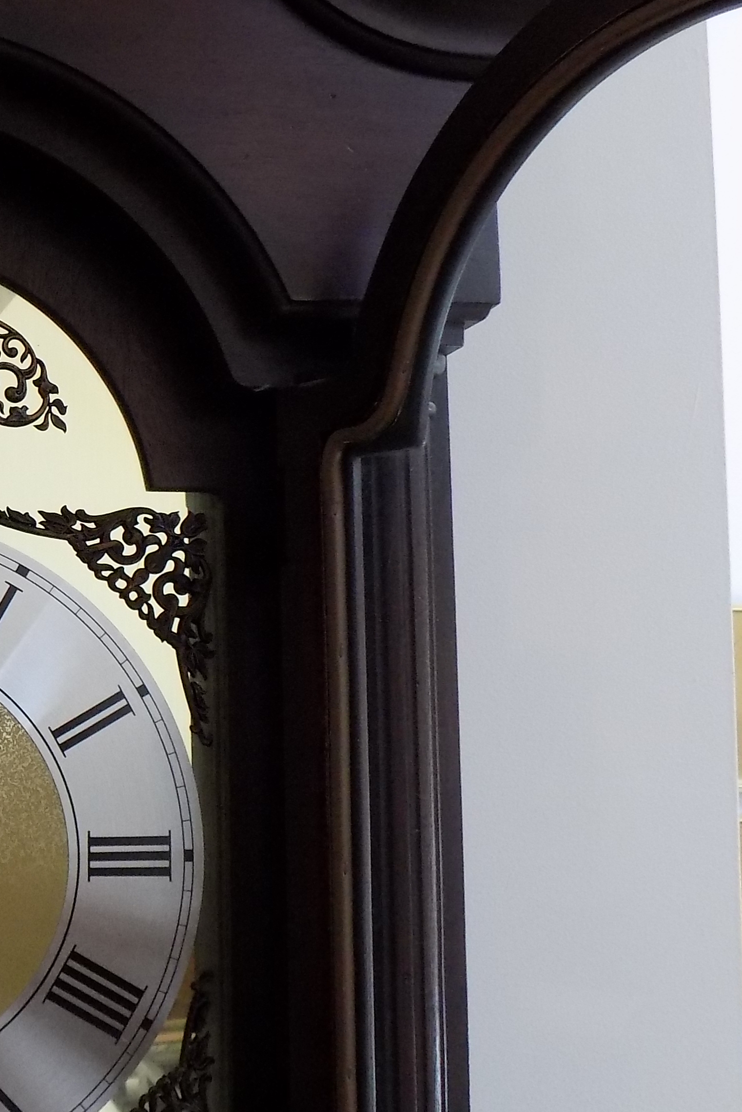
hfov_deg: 23.4
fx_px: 1669
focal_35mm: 54
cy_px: 532
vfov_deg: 36.9
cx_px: -90
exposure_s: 1/30
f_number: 3.1
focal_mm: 4
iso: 200
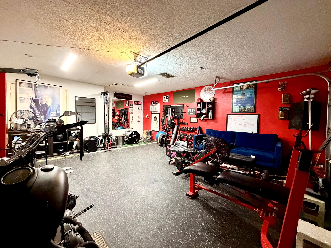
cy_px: 124
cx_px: 166
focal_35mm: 14
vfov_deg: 85.7
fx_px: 134
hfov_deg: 102.1
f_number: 2.2
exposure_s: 1/60
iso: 800
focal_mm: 2.22
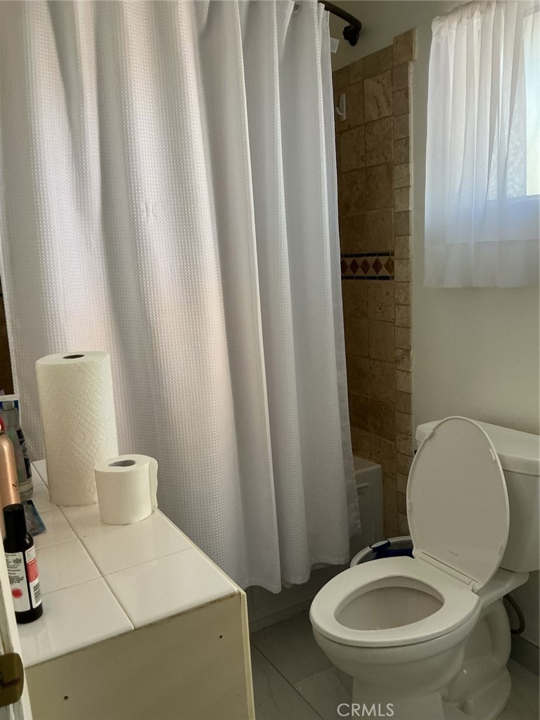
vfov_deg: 61.7
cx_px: 270
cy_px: 360
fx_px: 603
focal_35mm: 29
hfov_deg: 48.2
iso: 80
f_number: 1.8
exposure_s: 1/60
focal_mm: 3
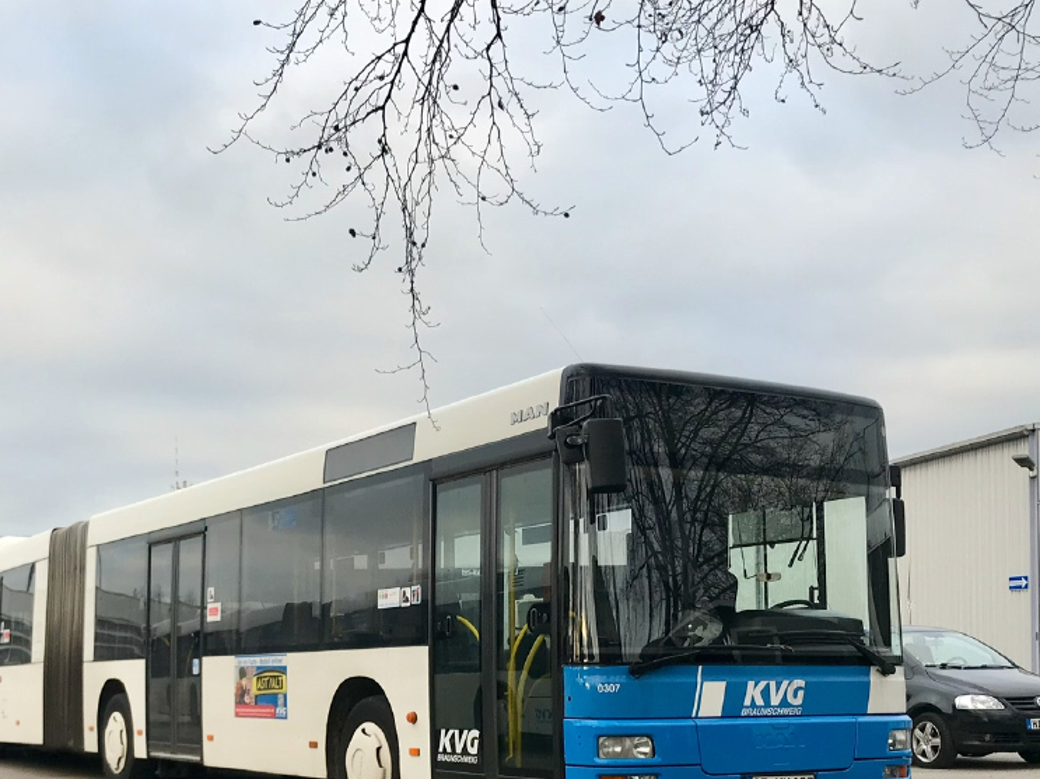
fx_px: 1472
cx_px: 426
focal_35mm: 49
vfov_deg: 29.0
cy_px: 627
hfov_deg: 38.8
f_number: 1.8
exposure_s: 1/255
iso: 20
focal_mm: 3.99
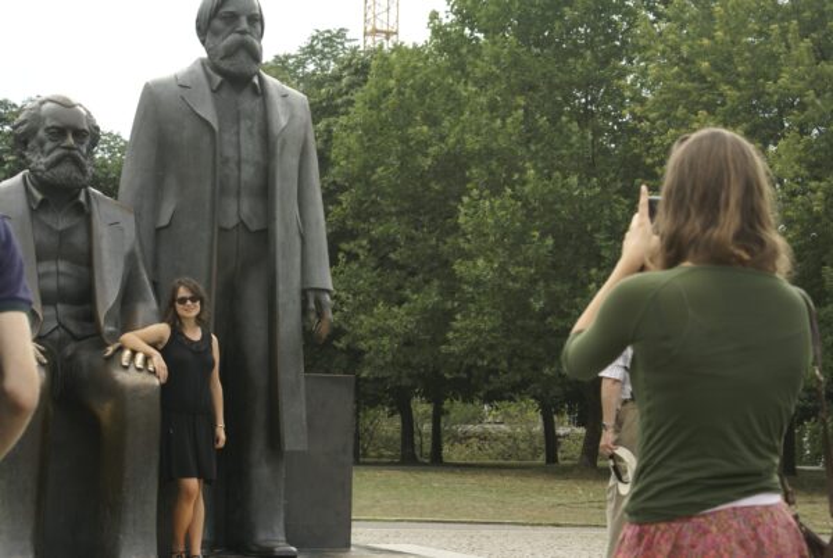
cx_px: 416
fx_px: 1912
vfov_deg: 16.6
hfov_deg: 24.6
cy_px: 279
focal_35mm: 82
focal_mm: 55
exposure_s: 1/100
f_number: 6.3
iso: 100
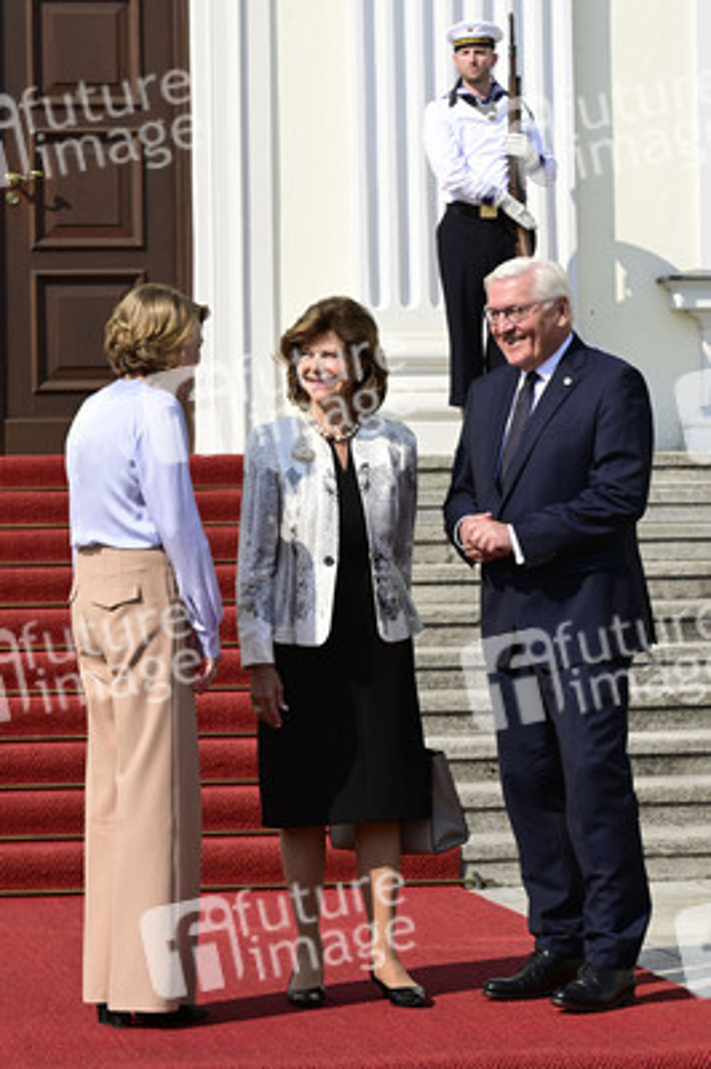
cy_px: 534
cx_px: 356
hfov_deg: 12.4
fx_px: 3264
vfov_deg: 18.6
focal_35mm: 110
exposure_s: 1/200
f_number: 9
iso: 100
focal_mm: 110
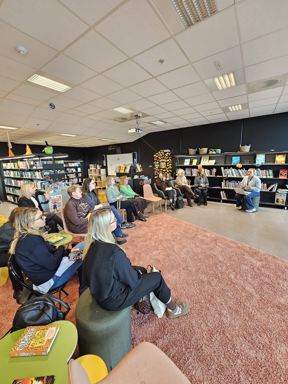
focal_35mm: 13
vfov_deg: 106.2
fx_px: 144
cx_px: 144
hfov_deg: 89.9
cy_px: 192
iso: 250
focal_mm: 2.2
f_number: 2.2
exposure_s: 1/50
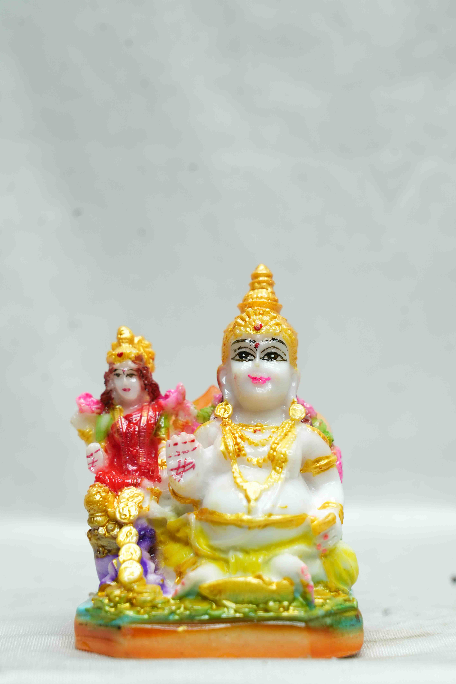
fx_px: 2090
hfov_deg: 12.5
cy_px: 338
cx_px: 231
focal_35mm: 110
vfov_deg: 18.6
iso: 400
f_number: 7.1
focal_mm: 105
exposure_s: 1/50
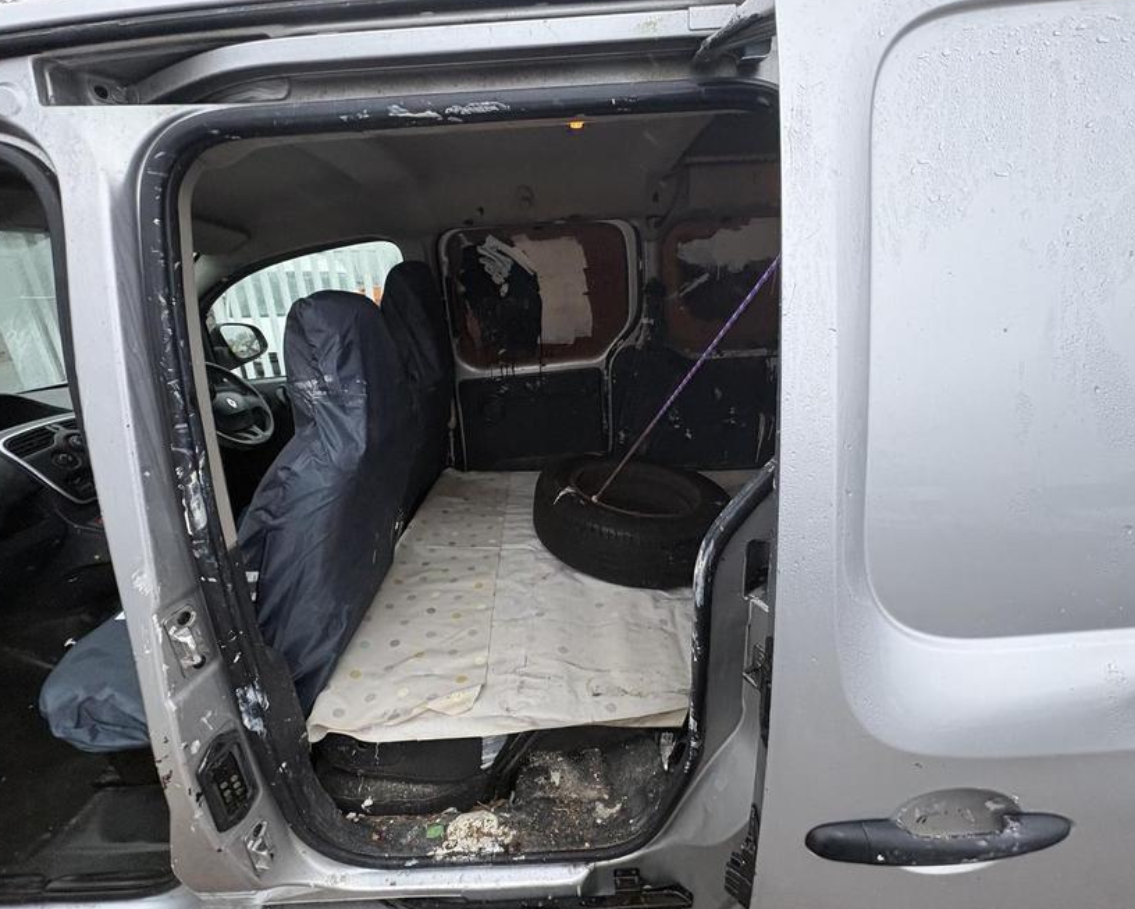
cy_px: 451
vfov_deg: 84.0
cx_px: 562
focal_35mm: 15
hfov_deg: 96.8
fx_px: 504
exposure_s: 1/90
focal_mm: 2.22
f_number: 2.2
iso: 250
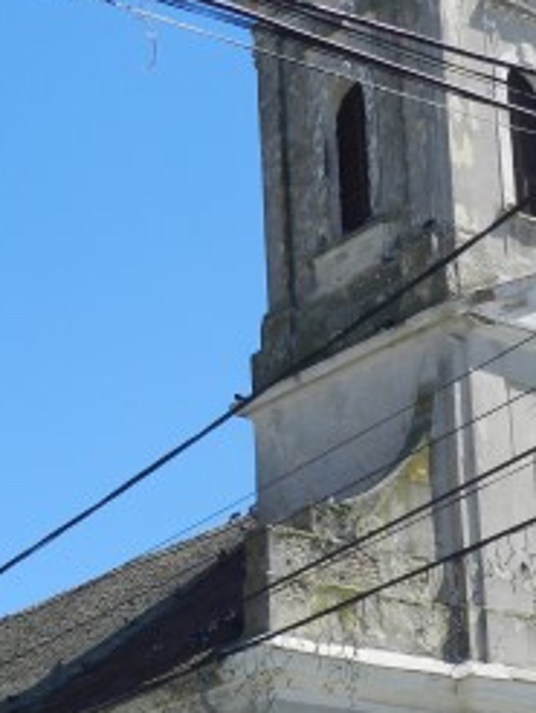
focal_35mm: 112
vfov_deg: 17.4
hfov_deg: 13.2
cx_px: 353
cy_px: 574
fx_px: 2308
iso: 160
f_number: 4.2
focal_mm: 8.1
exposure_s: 1/1000
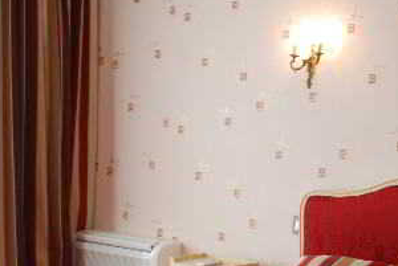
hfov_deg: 23.6
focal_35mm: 80
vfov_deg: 17.1
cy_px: 189
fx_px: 886
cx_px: 448
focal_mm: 20
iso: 200
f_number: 4.5
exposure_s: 1/80
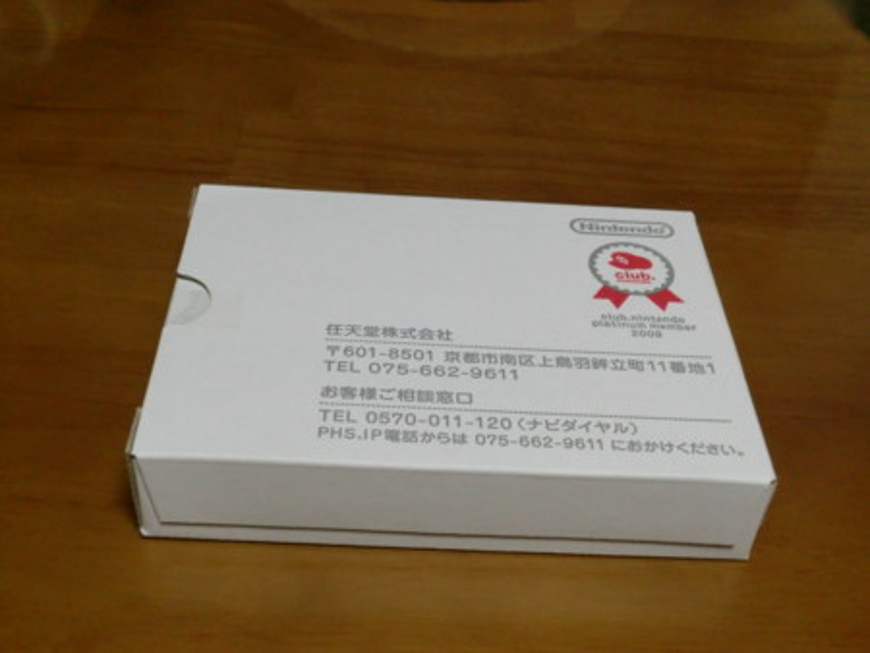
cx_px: 435
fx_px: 1207
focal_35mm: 48
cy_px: 326
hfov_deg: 39.6
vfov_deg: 30.3
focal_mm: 7.91
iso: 400
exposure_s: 1/60
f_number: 3.4
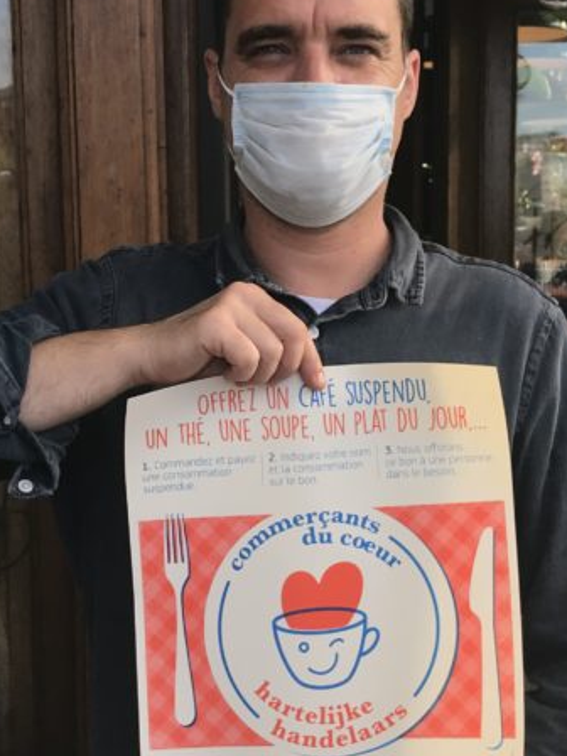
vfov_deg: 30.3
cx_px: 289
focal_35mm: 64
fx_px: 1398
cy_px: 405
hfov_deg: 22.9
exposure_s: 1/520
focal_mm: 3.99
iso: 20
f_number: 1.8
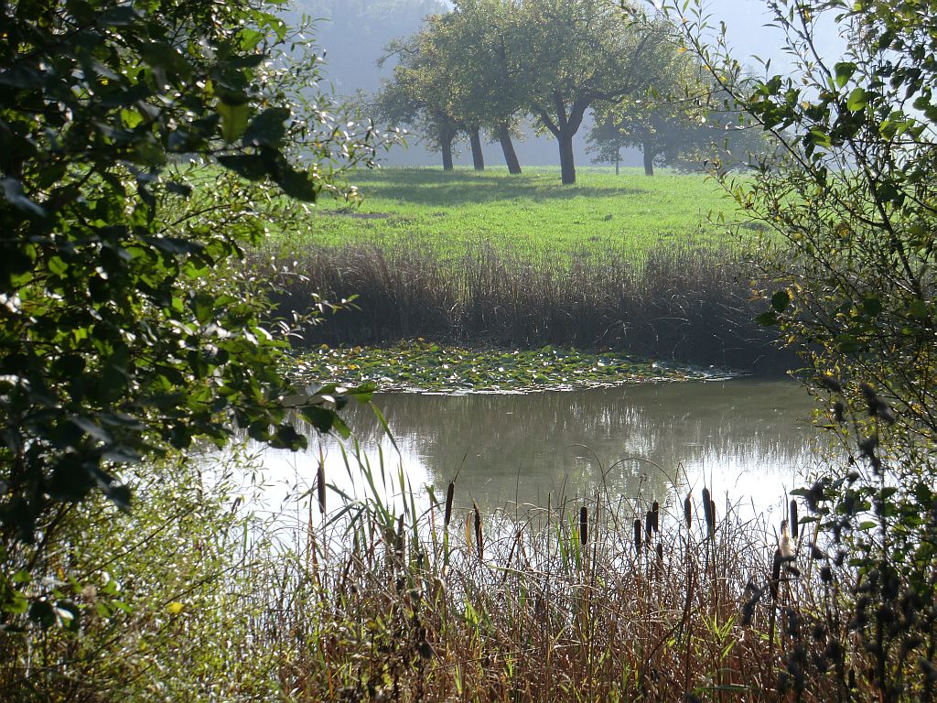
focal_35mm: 105
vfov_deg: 14.1
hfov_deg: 18.7
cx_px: 468
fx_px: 2842
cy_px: 352
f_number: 5
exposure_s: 1/250
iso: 64
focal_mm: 18.8
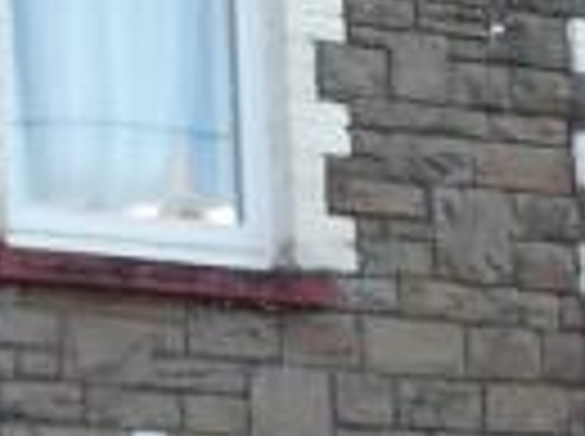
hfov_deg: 9.7
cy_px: 409
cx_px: -346
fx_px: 3323
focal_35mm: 197
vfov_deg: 7.5
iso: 80
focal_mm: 4.4
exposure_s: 1/125
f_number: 3
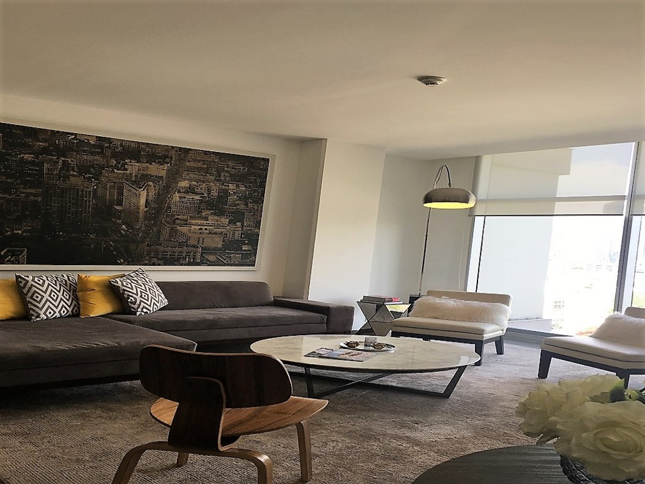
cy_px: 242
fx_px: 540
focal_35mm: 29
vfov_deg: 48.2
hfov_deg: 61.6
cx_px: 322
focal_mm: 4.15
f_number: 2.2
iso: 25
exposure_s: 1/60
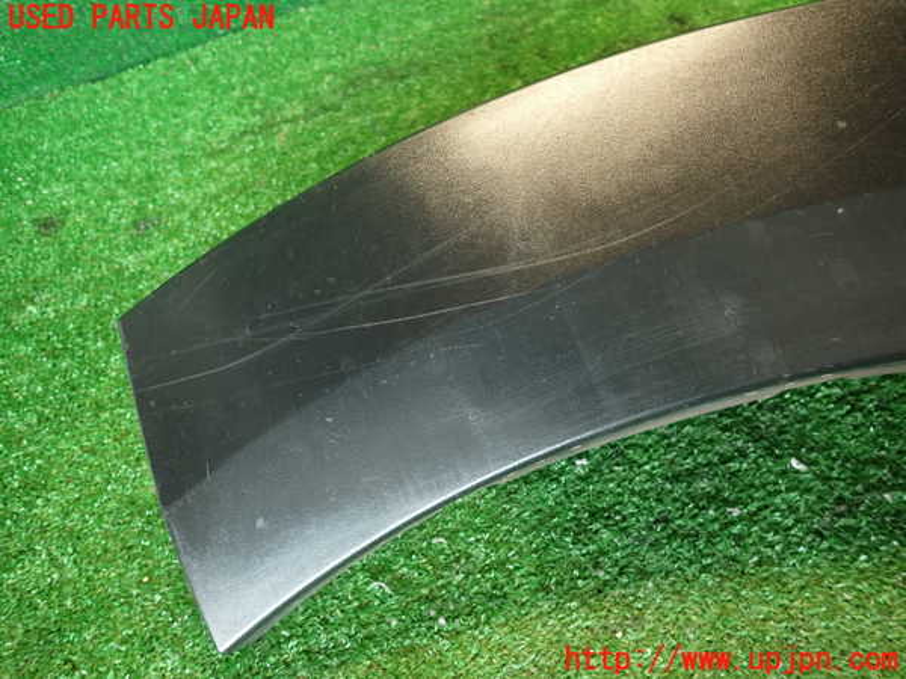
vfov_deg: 54.9
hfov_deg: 69.4
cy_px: 340
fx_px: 654
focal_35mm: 25
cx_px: 453
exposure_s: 1/30
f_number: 2
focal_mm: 4.5
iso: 250
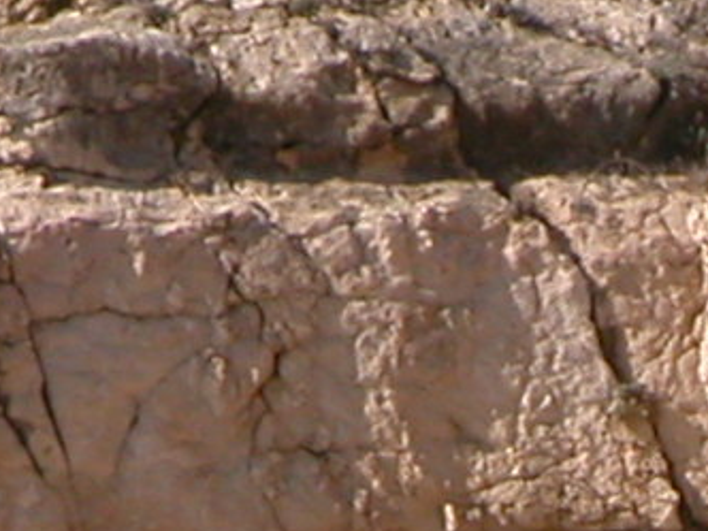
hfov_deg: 1.2
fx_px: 35159
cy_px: 1516
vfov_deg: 0.9
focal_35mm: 1719
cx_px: 1184
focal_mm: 56.7
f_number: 6.5
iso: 100
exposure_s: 1/476
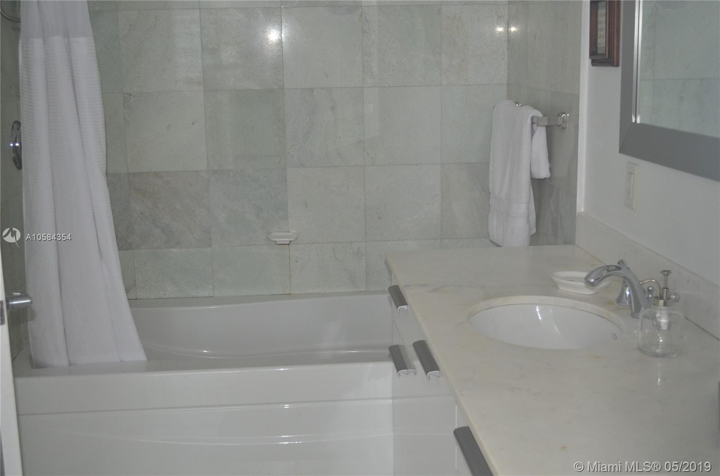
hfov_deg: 41.2
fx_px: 958
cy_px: 238
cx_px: 360
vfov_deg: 27.9
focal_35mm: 48
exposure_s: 1/60
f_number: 4.8
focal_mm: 32
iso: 800
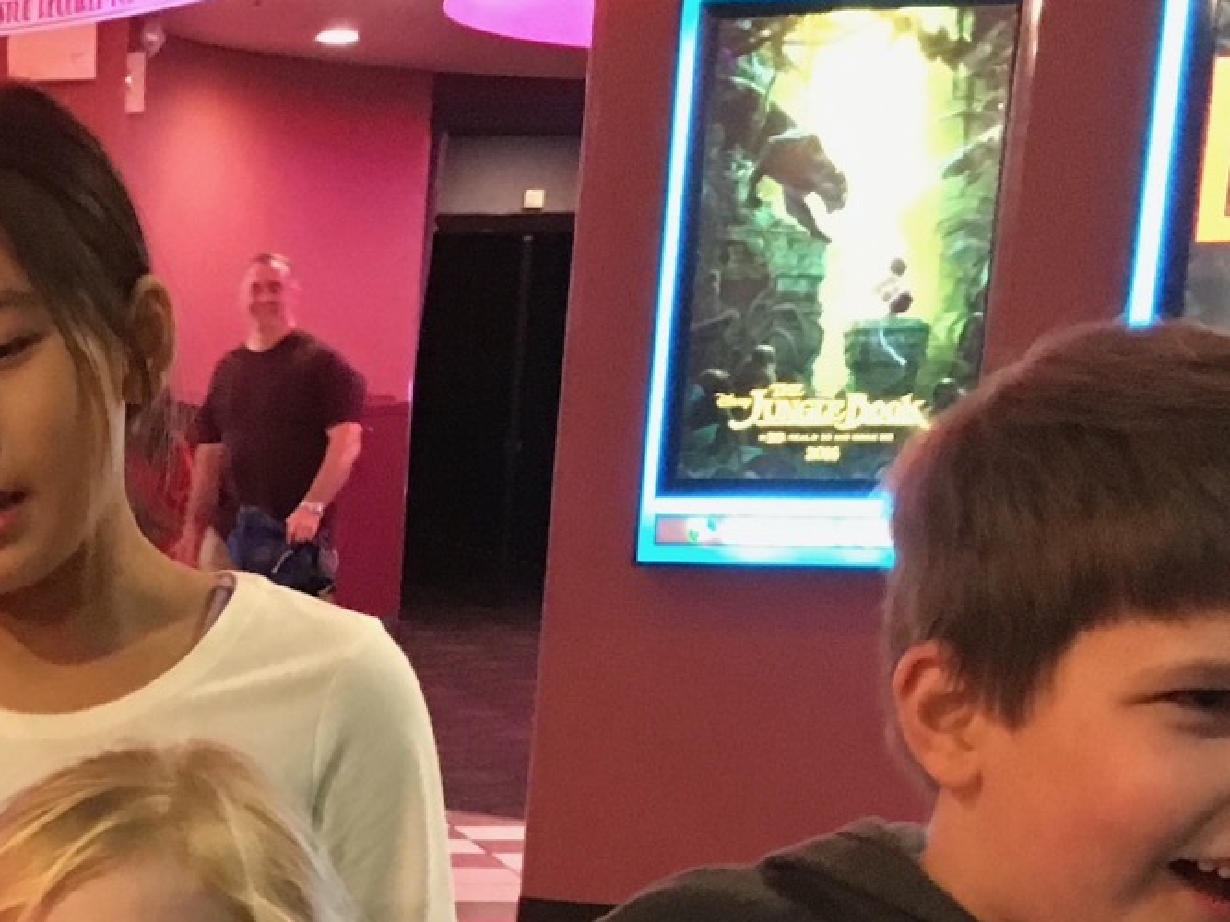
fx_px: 3091
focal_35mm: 87
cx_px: -304
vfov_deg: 15.8
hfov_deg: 20.8
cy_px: 1324
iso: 320
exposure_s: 1/15
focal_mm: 4.15
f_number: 2.2
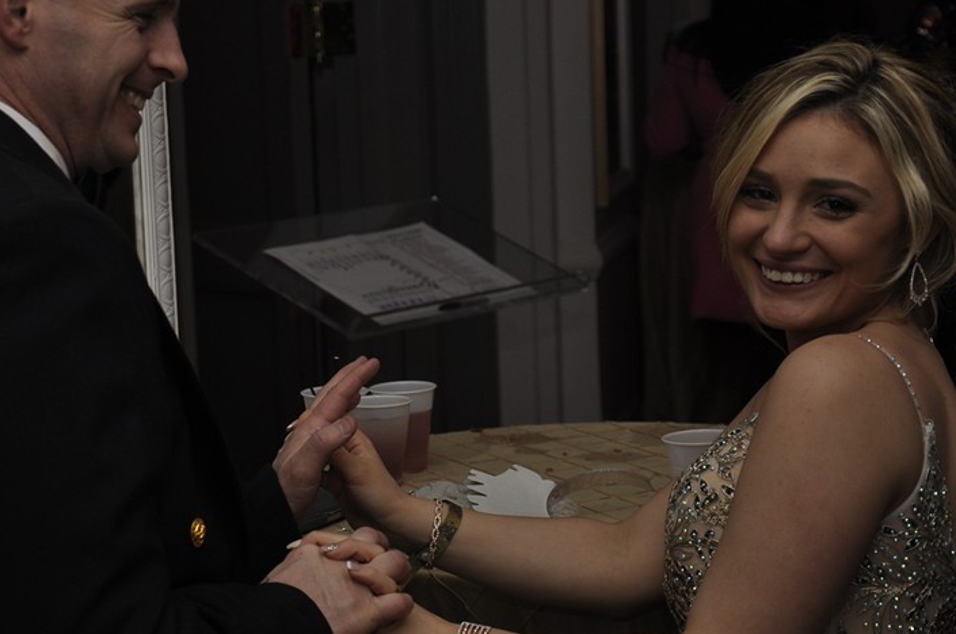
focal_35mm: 96
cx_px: 377
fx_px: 2538
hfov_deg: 21.3
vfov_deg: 14.2
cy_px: 278
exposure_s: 1/60
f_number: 4.8
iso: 400
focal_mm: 45
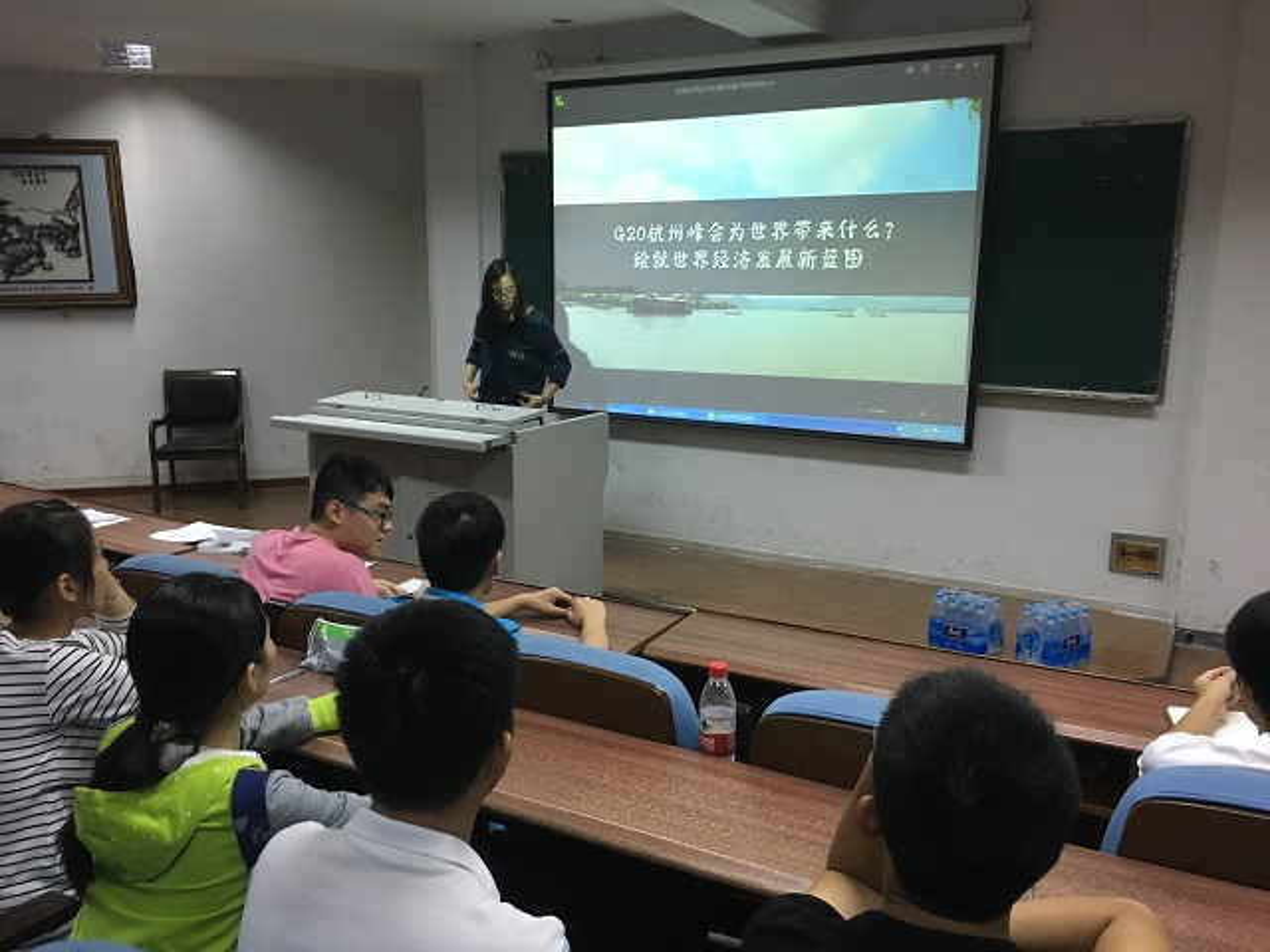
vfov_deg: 48.2
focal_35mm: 29
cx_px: 635
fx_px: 1064
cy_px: 476
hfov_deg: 61.7
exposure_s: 1/33
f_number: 2.2
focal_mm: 4.15
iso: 160
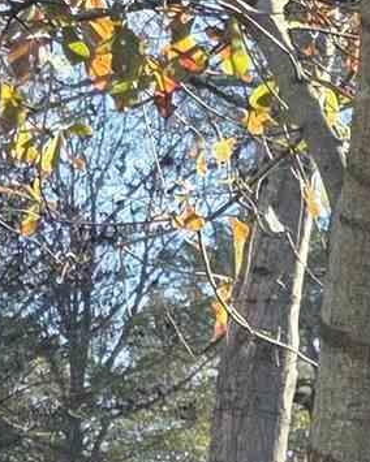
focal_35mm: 194
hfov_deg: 6.4
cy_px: 596
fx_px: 2656
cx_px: 1488
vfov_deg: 9.8
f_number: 1.7
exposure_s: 1/359
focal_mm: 6.3
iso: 25
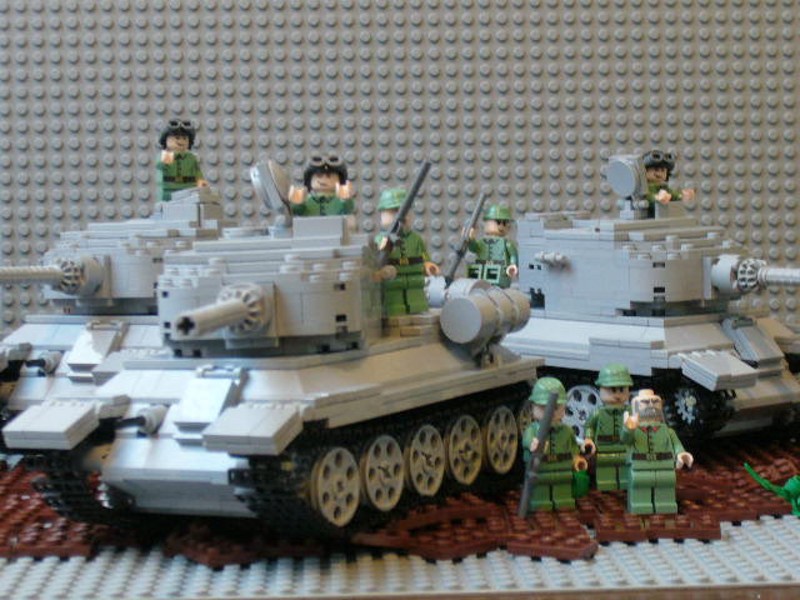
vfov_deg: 15.9
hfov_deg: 21.1
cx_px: 400
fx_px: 2149
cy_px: 300
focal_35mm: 93
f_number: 4.6
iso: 200
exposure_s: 1/8
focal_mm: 15.4
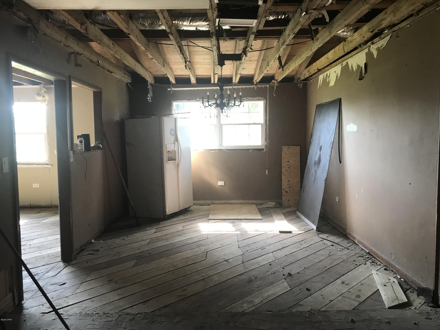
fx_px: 356
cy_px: 165
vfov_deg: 49.7
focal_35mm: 28
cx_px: 220
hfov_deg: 63.4
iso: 40
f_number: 1.8
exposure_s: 1/30
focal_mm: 3.99
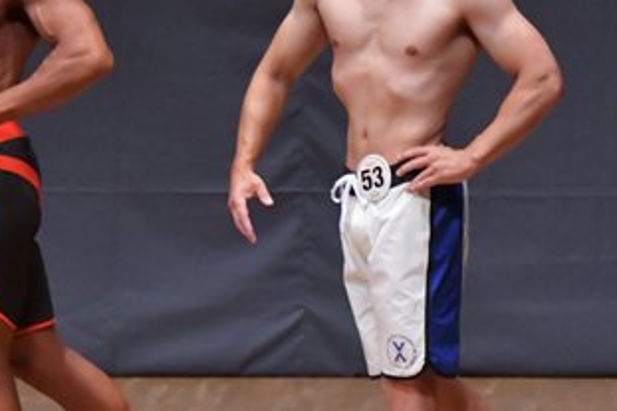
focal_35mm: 636
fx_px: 10894
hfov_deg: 3.2
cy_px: 173
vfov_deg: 2.2
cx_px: 596
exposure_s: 1/400
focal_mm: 170
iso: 6400
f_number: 5.6
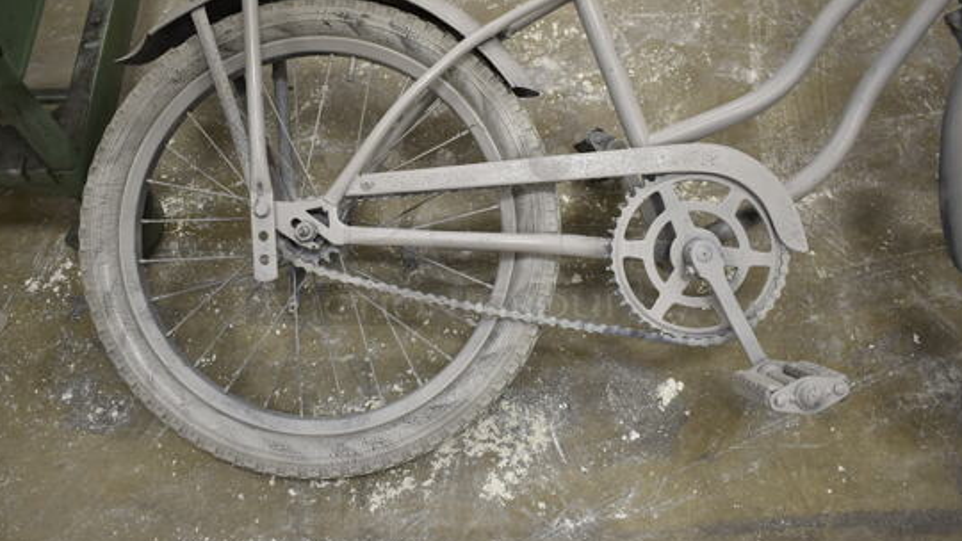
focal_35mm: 32
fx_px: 816
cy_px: 231
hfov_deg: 60.9
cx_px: 445
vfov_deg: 36.6
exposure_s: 1/30
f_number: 3.5
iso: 450
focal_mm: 18
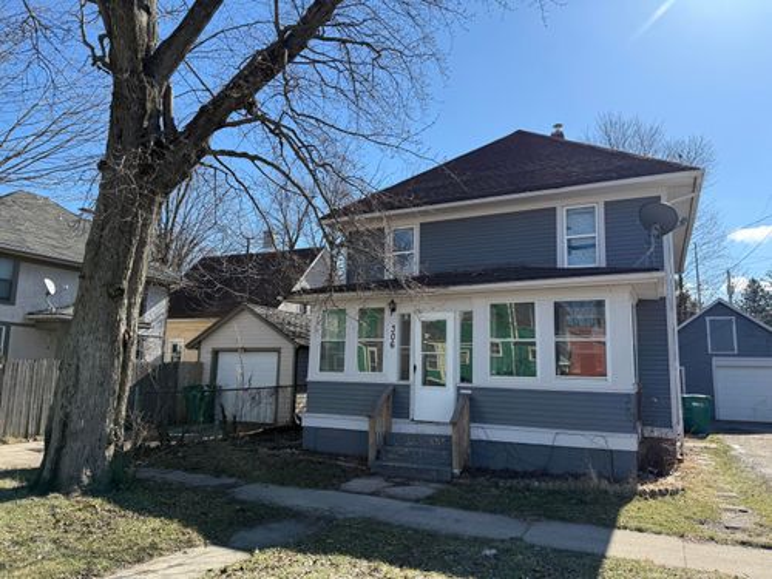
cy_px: 290
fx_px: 535
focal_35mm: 24
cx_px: 386
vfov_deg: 56.8
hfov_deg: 71.6
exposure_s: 1/3425
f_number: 1.78
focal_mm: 6.76
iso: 100
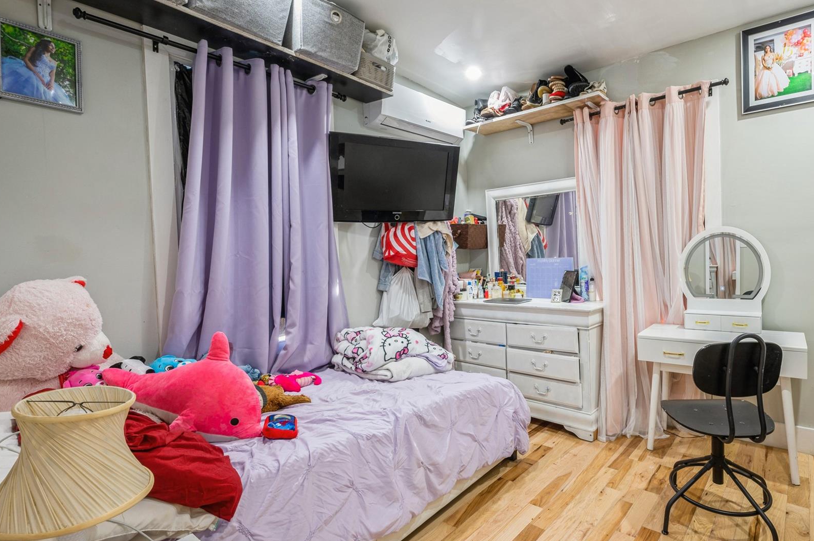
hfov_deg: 88.8
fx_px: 407
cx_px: 492
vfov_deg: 67.3
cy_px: 274
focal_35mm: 18
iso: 200
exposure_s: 1/1.25
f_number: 11
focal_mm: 14
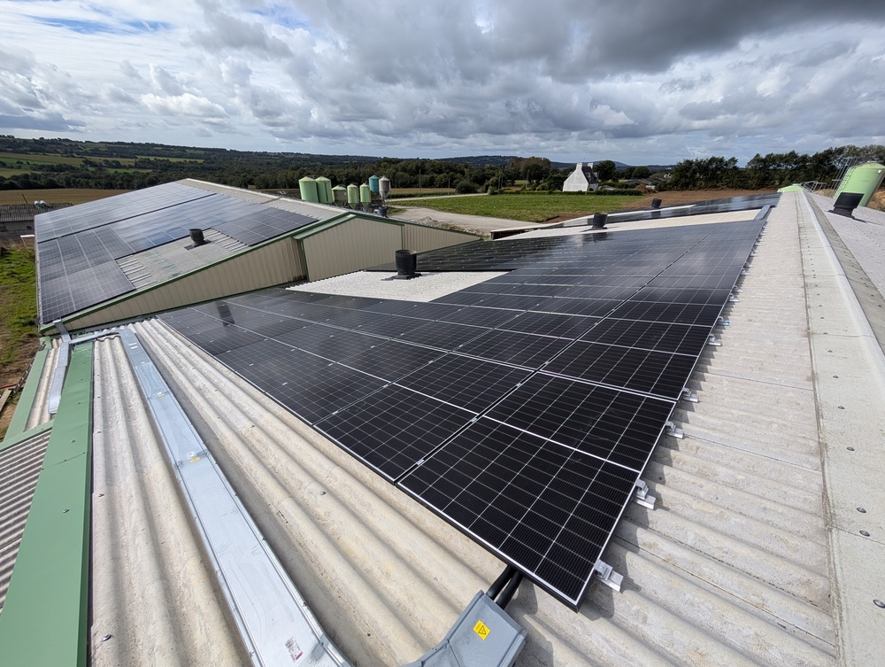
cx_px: 442
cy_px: 334
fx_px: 307
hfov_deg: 110.5
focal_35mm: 12
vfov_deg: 94.6
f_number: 1.7
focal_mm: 2.02
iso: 60
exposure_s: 1/3906
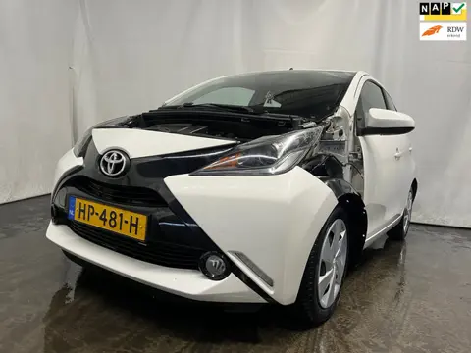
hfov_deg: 67.3
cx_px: 236
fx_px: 354
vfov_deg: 53.1
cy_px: 176
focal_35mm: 26
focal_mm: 5.1
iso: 64
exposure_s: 1/50
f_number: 1.6
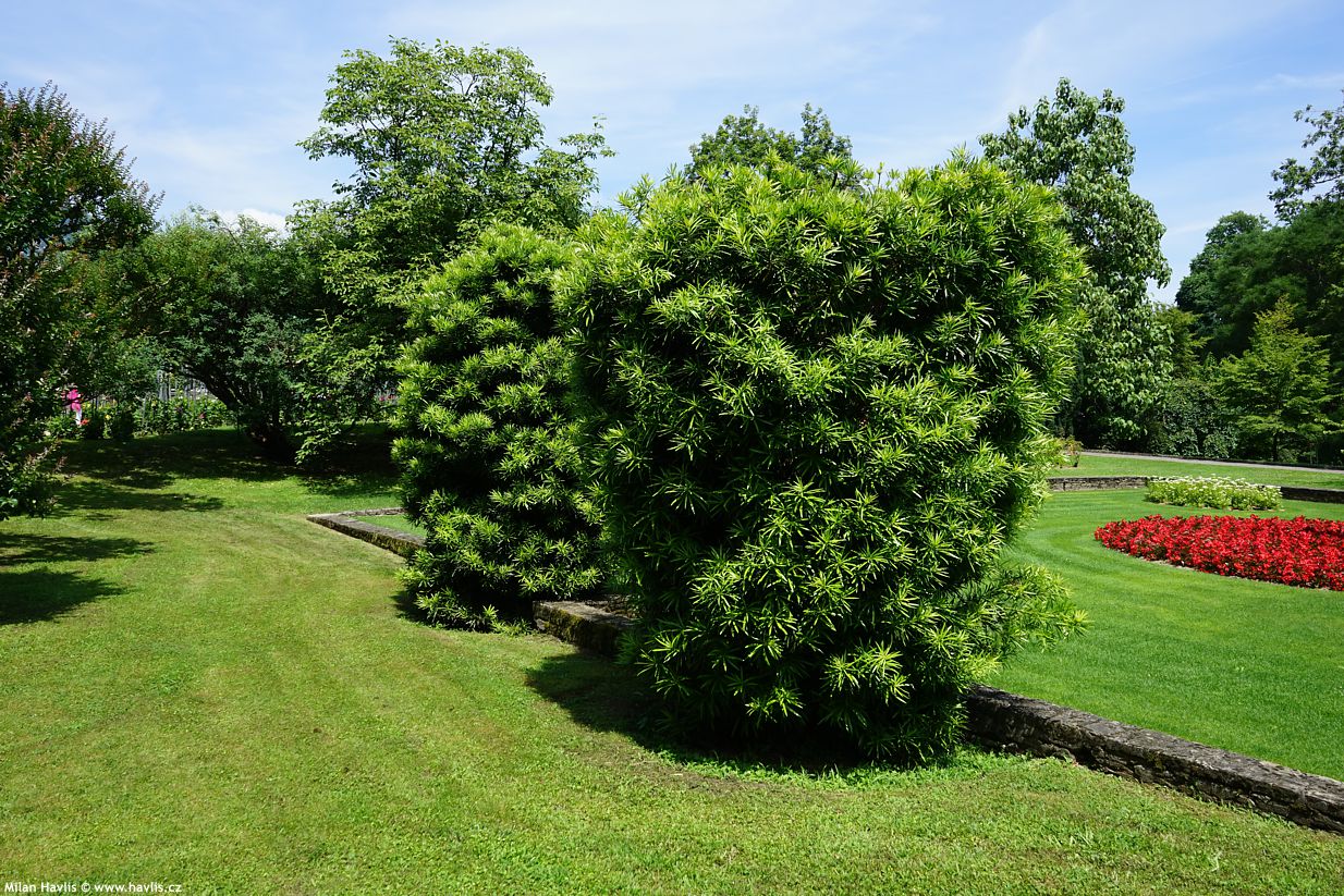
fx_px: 1045
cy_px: 448
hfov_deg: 65.5
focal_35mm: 28
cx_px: 672
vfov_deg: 46.4
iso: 100
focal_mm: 28
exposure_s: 1/100
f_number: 10
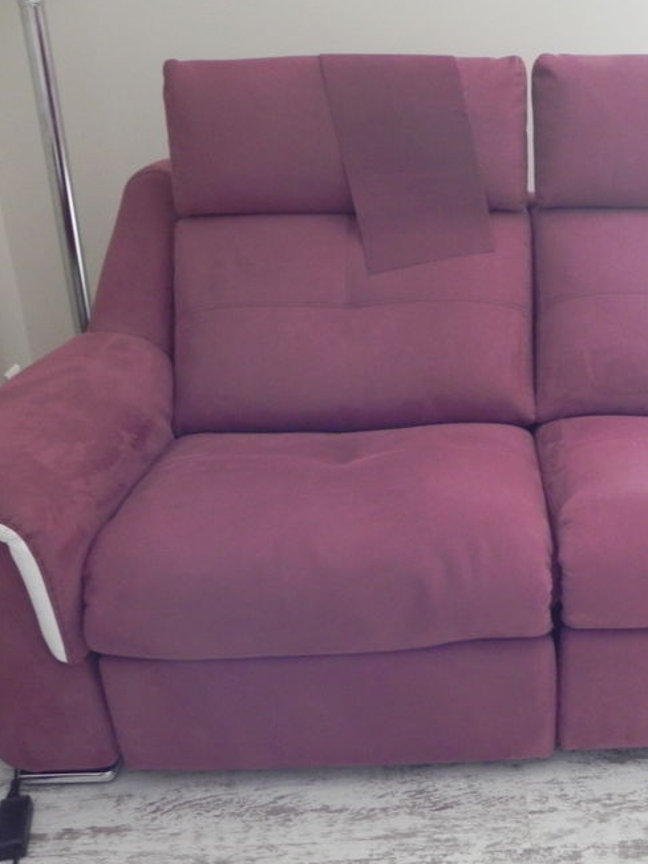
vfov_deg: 46.7
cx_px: 538
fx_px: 998
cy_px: 481
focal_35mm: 40
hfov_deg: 34.6
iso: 400
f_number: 2.8
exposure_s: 1/21.5
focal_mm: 4.6
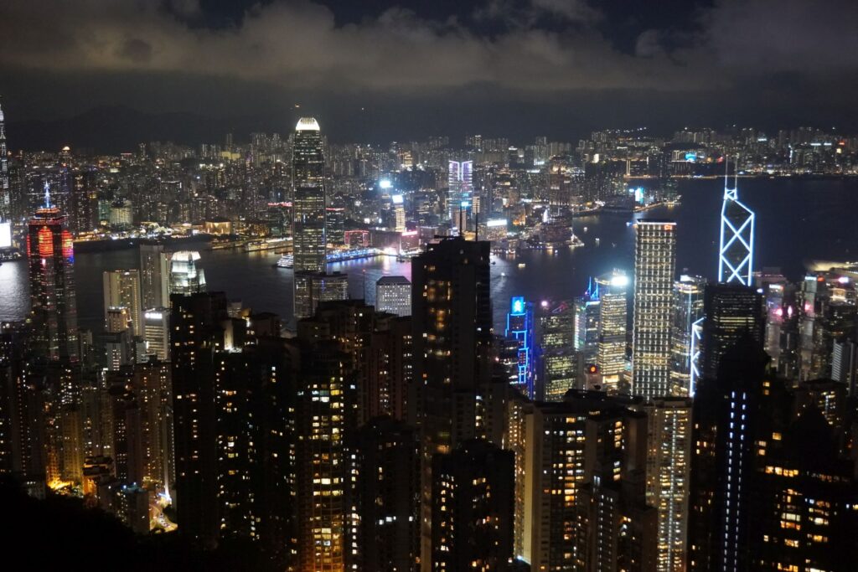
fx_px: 1073
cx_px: 429
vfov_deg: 29.9
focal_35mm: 45
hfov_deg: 43.6
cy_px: 286
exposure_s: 1/50
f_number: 5
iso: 12800
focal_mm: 30
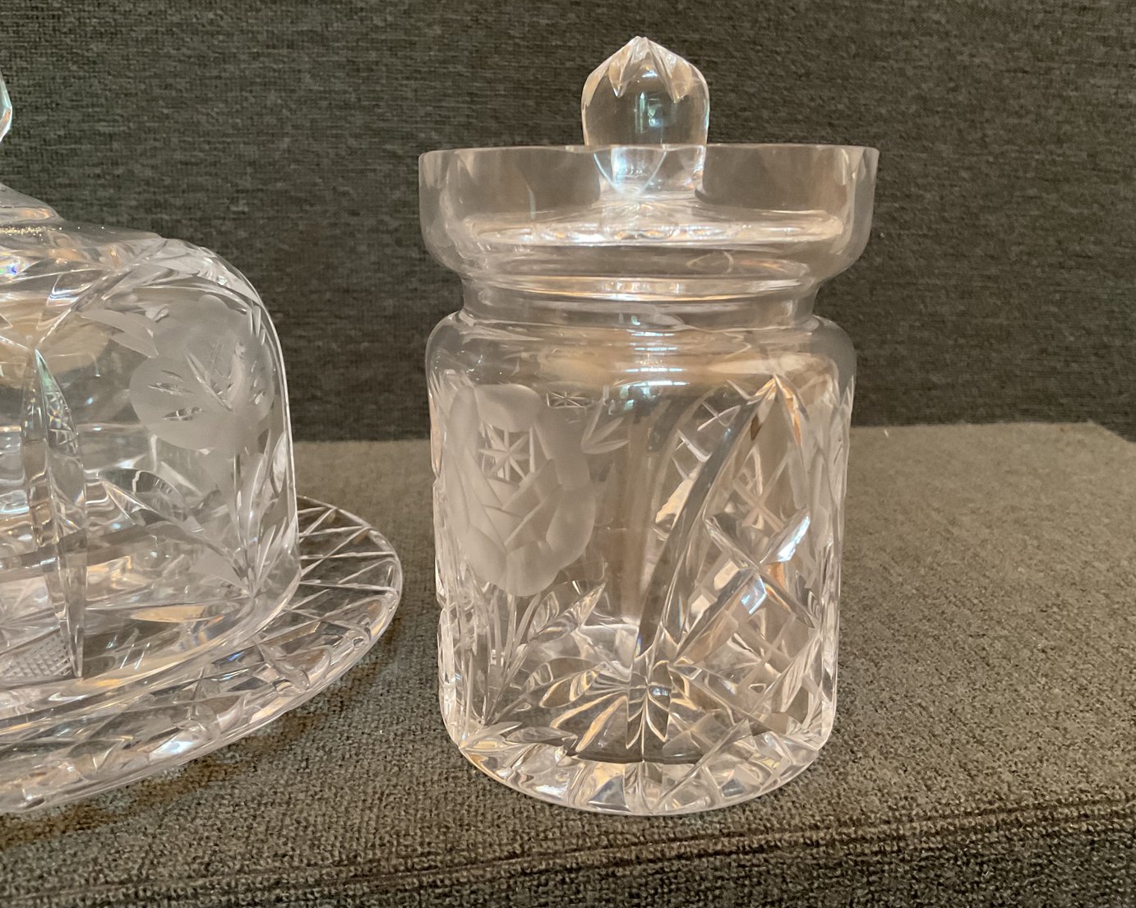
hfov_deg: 57.2
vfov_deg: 47.1
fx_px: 1042
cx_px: 582
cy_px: 448
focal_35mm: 31
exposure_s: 1/33
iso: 200
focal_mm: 3
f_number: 1.8
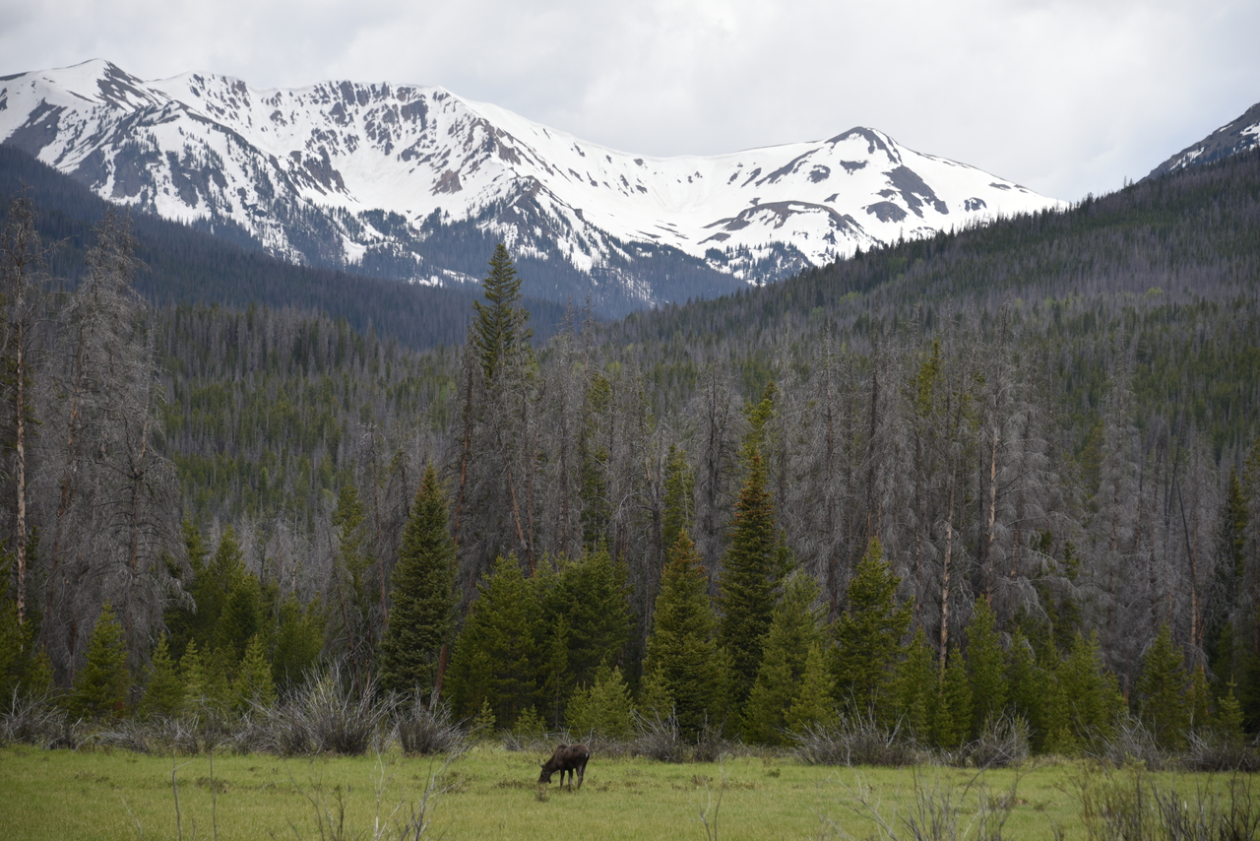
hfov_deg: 15.2
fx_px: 4726
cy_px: 420
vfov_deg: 10.2
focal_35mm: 135
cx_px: 630
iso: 110
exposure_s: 1/320
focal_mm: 135
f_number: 5.6
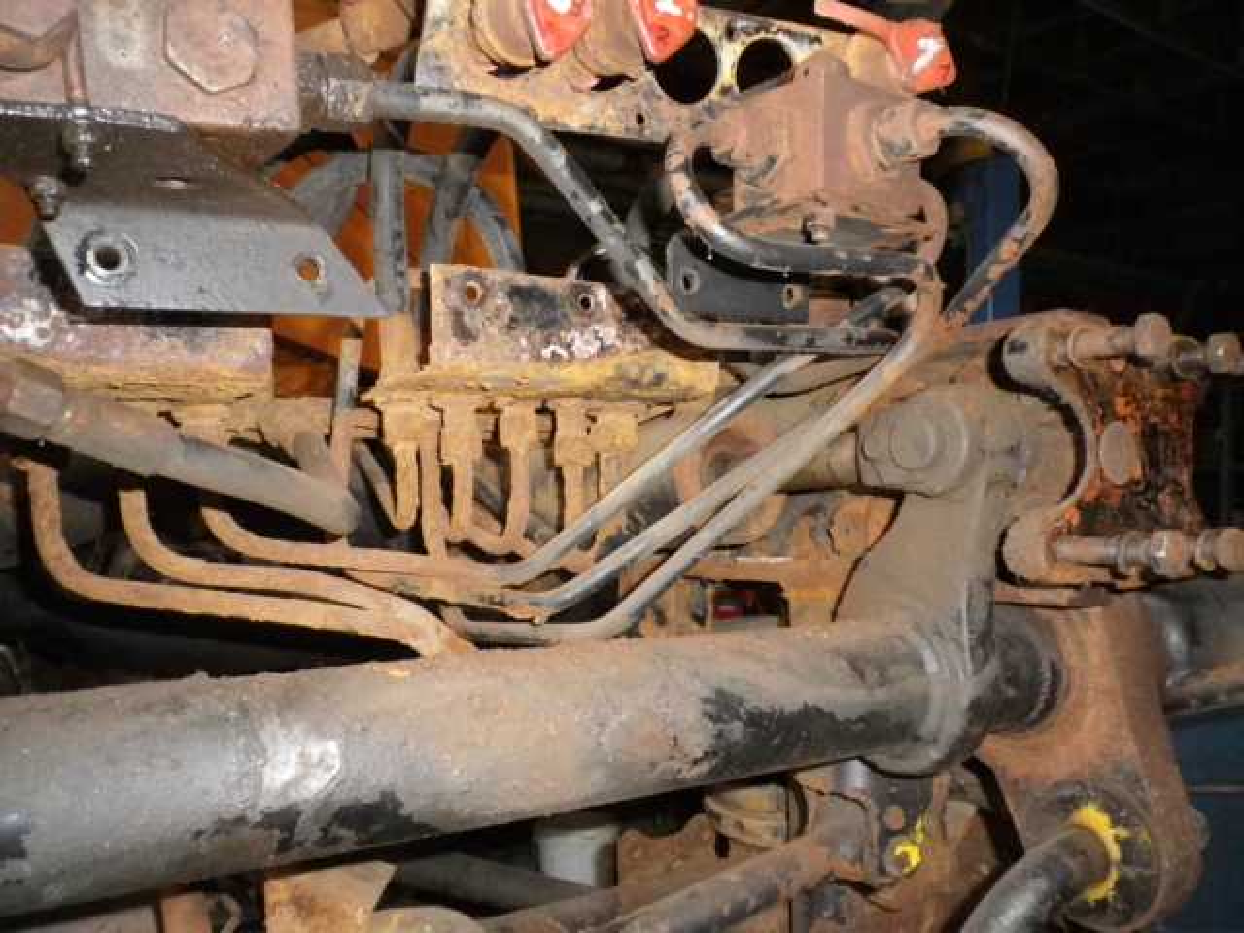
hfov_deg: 63.4
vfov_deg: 49.7
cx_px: 622
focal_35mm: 28
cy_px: 466
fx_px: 1006
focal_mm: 5.05
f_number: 3.5
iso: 800
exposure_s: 1/100
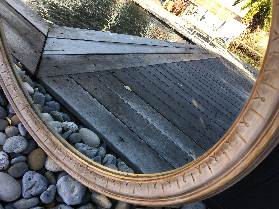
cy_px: 104
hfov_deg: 61.7
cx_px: 140
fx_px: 234
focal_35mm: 29
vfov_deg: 48.2
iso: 25
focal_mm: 4.15
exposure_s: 1/242
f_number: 2.2
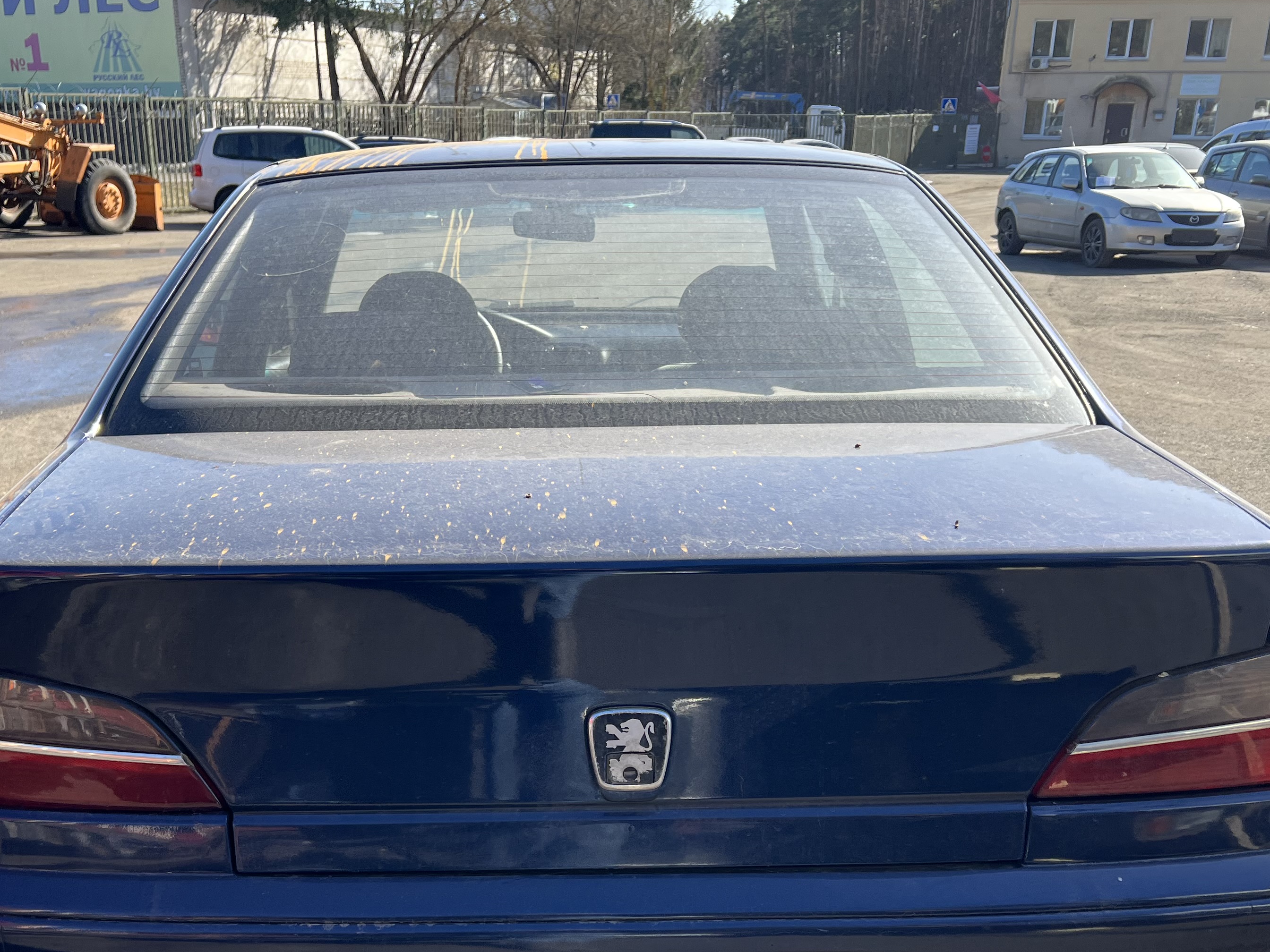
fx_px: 1431
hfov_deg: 47.7
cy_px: 707
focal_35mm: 39
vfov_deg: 36.0
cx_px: 552
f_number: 1.5
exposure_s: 1/1238
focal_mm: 5.7
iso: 50
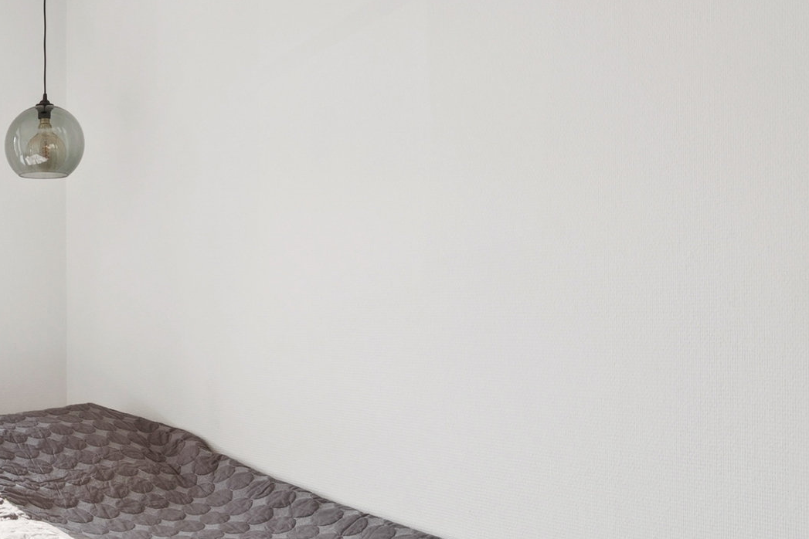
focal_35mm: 43
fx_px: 966
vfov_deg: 31.1
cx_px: -141
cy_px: 318
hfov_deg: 36.2
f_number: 7.1
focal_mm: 15
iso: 400
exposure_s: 1/200
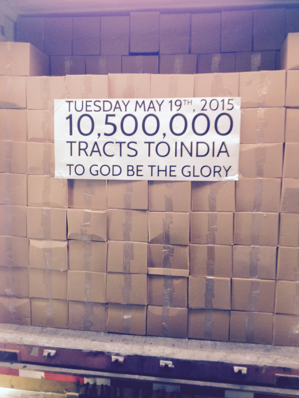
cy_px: 199
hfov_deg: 40.7
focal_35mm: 35
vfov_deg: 52.6
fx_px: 403
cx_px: 150
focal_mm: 4.28
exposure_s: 1/20
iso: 50
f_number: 2.4
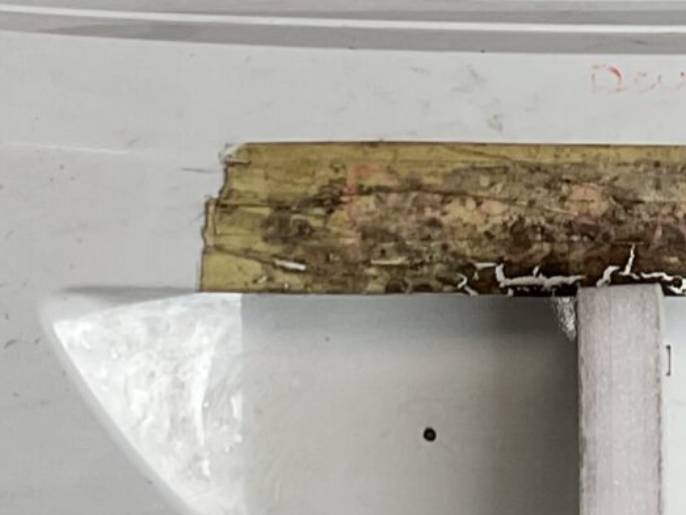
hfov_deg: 13.5
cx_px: 826
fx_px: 2813
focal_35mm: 142
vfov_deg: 10.3
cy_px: -26
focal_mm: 3
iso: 16
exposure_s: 1/100
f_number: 1.8
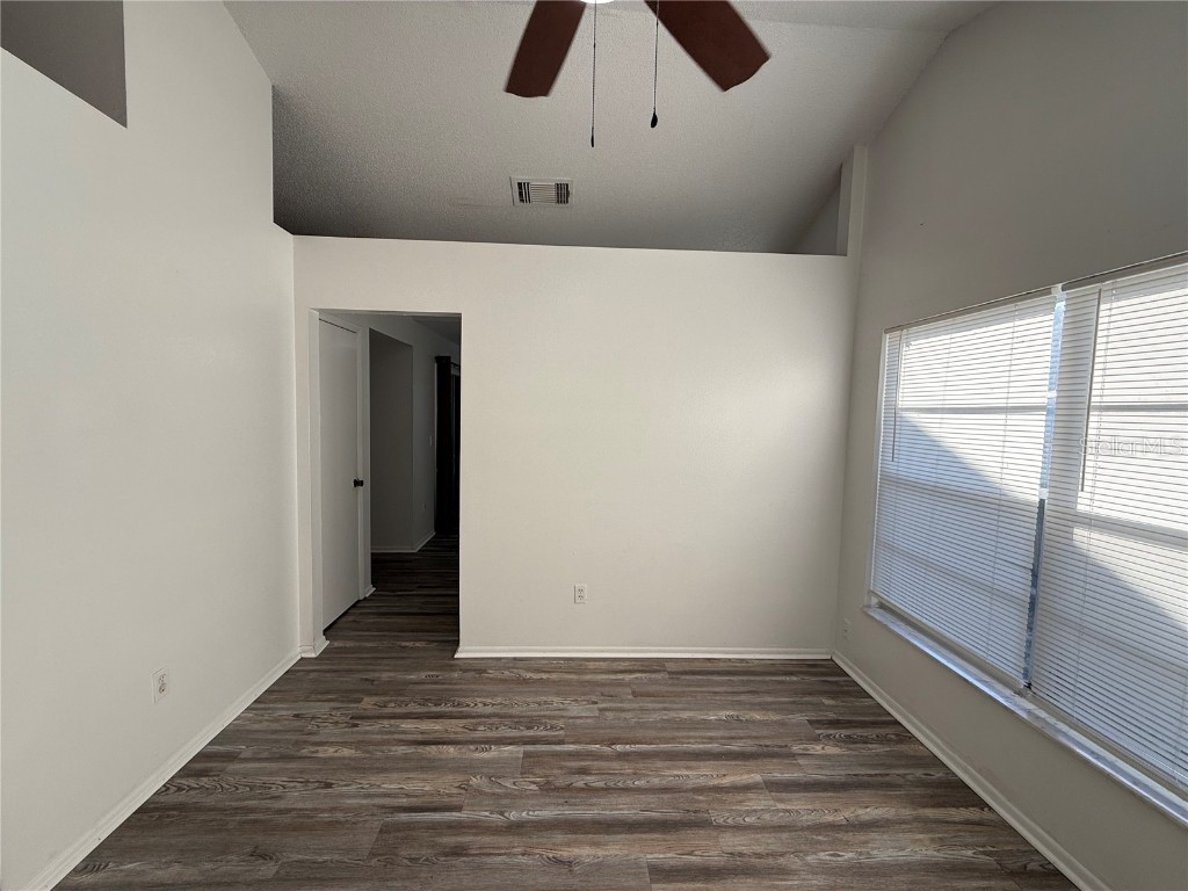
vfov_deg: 85.7
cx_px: 594
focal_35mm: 14
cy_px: 446
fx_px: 480
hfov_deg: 102.1
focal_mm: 2.22
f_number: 2.2
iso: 50
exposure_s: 1/246
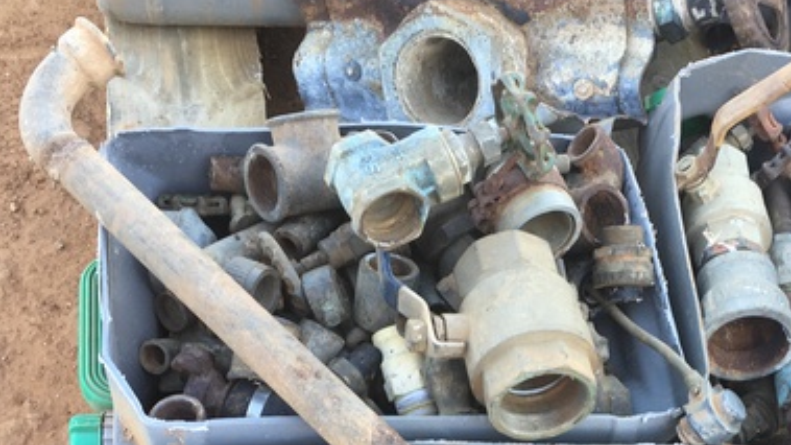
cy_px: 479
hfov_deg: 37.3
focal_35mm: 55
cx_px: 553
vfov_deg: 20.8
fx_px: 1153
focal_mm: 4.15
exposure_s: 1/50
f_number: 2.2
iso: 25
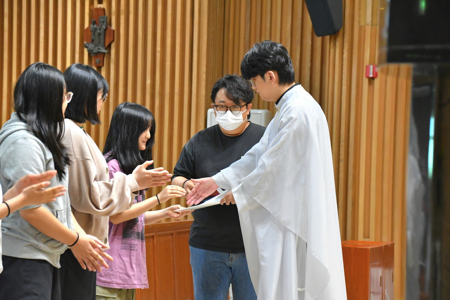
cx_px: 225
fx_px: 1687
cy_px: 150
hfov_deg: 15.2
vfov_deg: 10.2
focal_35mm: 135
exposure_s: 1/125
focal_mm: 90
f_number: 5.6
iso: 3200
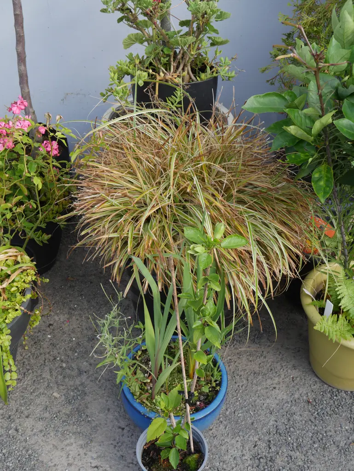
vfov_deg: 46.8
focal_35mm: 40
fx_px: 545
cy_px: 236
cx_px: 177
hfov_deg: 36.0
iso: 200
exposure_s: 1/160
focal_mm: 20
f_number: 6.3
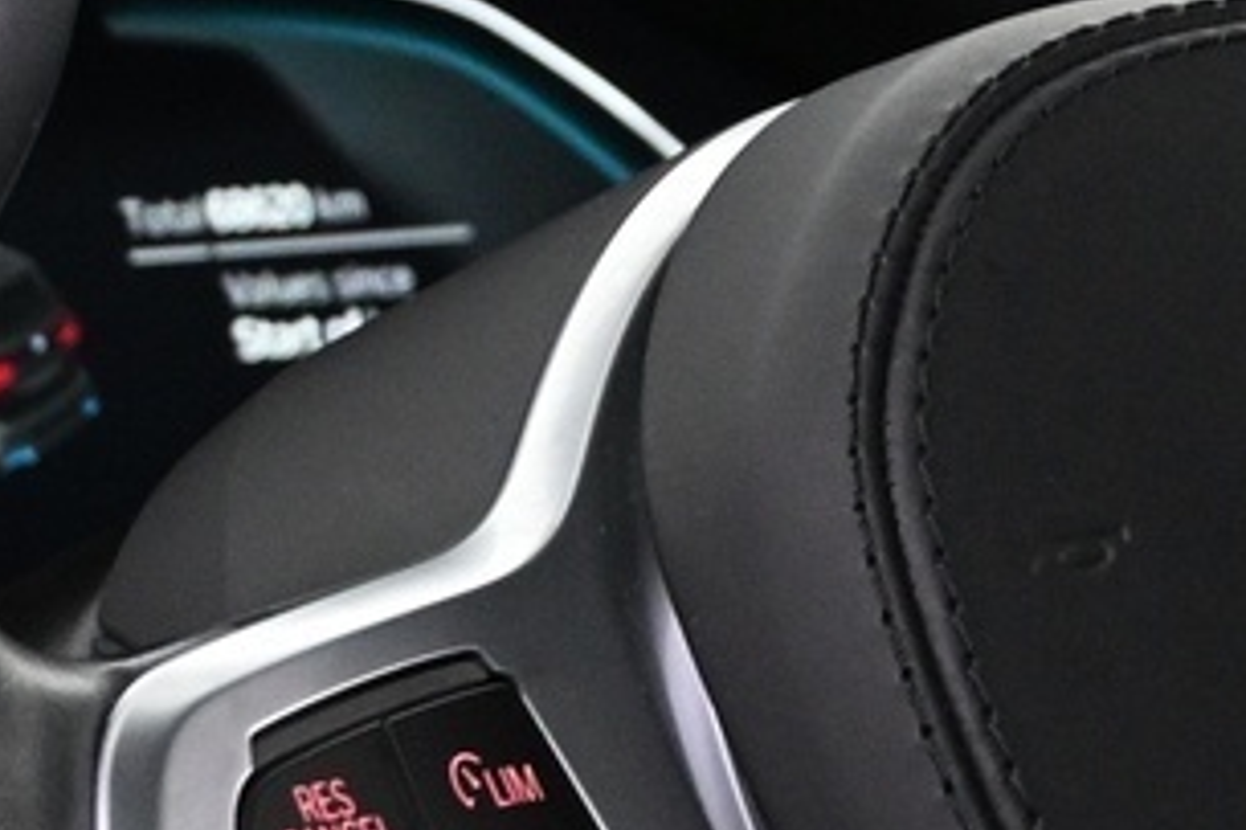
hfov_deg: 9.3
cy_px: 830
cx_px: 1258
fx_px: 7587
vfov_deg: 6.2
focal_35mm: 219
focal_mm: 27.5
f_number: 4.5
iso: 1600
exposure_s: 1/25
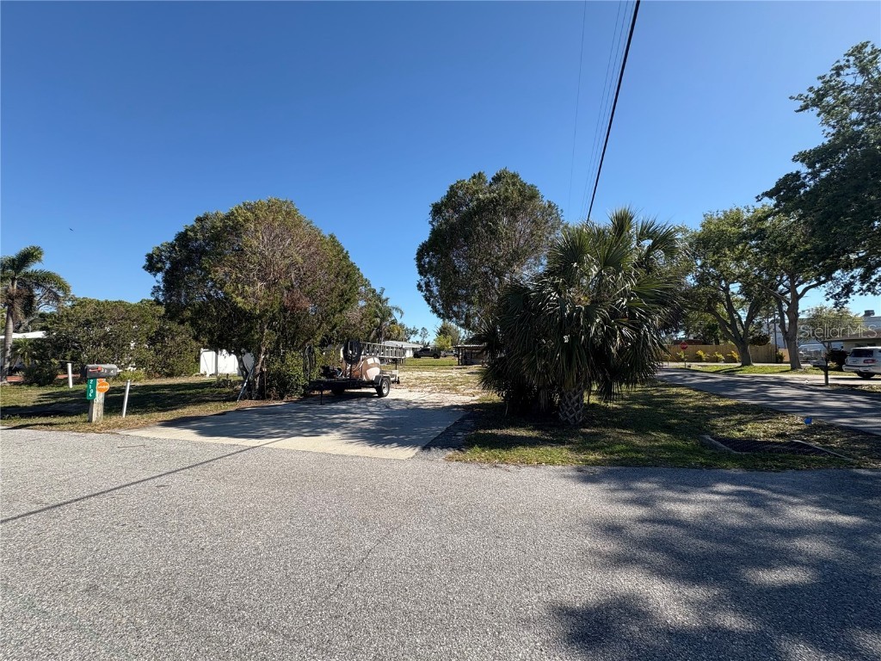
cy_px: 330
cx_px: 440
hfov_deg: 102.1
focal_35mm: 14
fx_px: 356
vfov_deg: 85.7
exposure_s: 1/1020
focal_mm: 2.22
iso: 40
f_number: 2.2
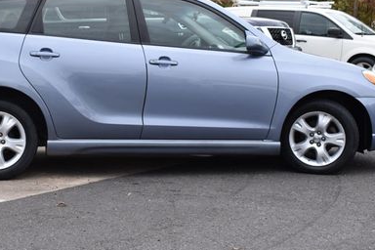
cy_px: 90
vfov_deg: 19.4
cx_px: 104
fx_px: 729
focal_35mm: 70
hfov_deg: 28.5
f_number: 6.3
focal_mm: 28
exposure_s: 1/200
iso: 200
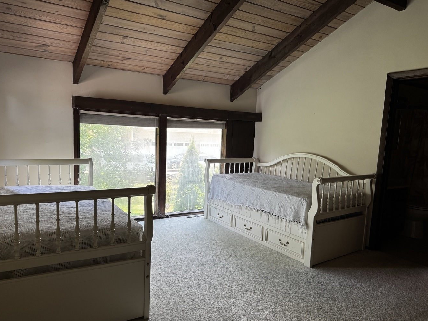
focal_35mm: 26
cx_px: 203
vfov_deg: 53.0
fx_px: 321
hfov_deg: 67.3
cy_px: 173
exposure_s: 1/121
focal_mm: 6.76
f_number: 1.78
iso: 125
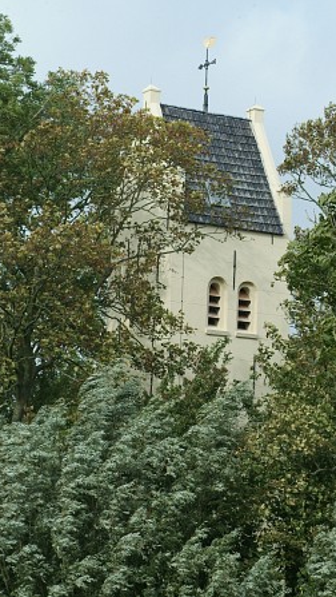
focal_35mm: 135
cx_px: 177
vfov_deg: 15.9
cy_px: 298
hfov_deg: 9.0
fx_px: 2135
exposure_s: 1/350
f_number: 9.5
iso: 400
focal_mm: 85
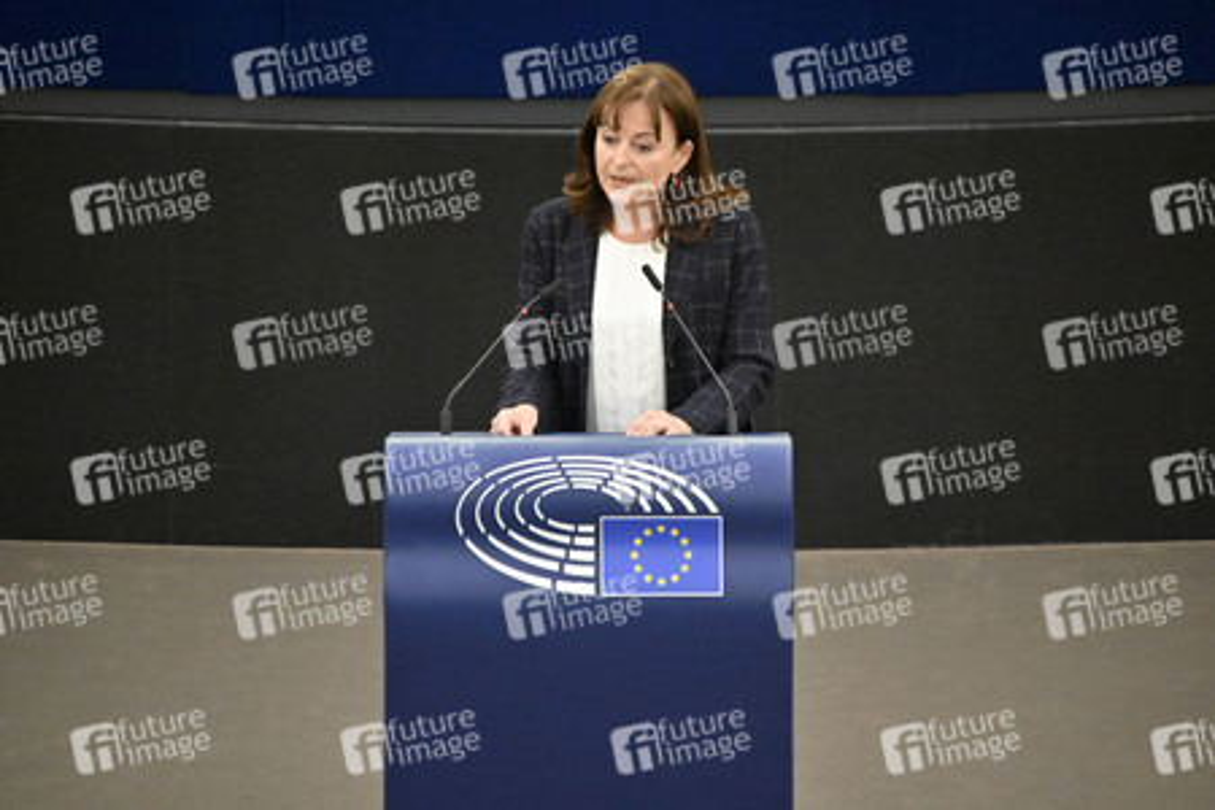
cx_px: 608
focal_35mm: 500
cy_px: 405
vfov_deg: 2.7
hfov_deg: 4.1
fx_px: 16874
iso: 6400
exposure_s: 1/400
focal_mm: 500
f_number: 6.3
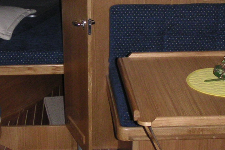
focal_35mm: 88
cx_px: 85
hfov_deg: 23.1
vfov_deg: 15.5
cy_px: 62
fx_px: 550
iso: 160
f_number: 2.8
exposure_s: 1/45
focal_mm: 6
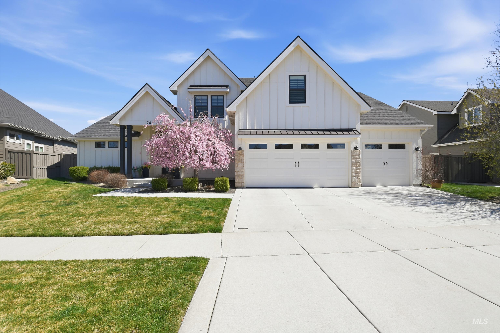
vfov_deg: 73.7
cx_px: 250
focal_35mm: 16
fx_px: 222
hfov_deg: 96.7
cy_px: 166
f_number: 11
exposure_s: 1/500
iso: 320
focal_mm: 16
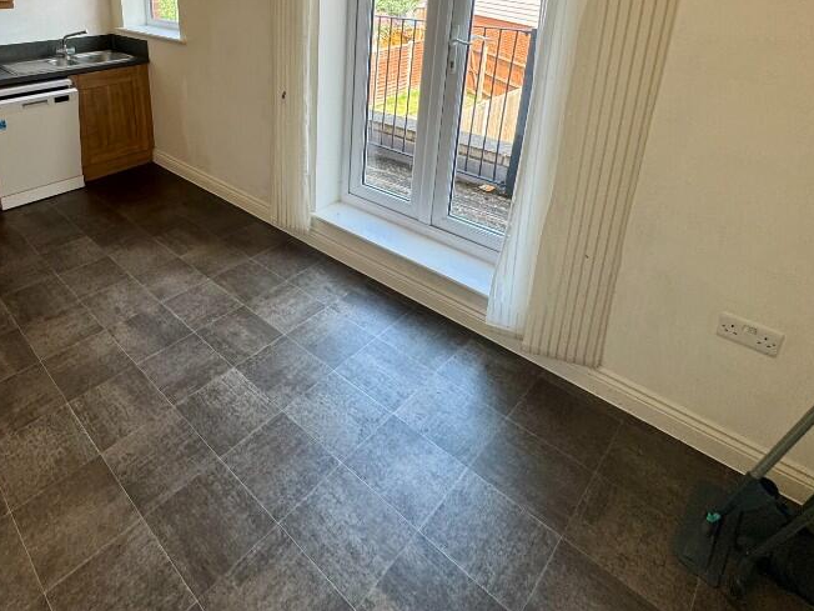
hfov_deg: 73.9
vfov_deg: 57.2
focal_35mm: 22
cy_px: 135
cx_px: 267
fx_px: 517
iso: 50
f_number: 2.2
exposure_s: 1/100
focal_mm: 2.22
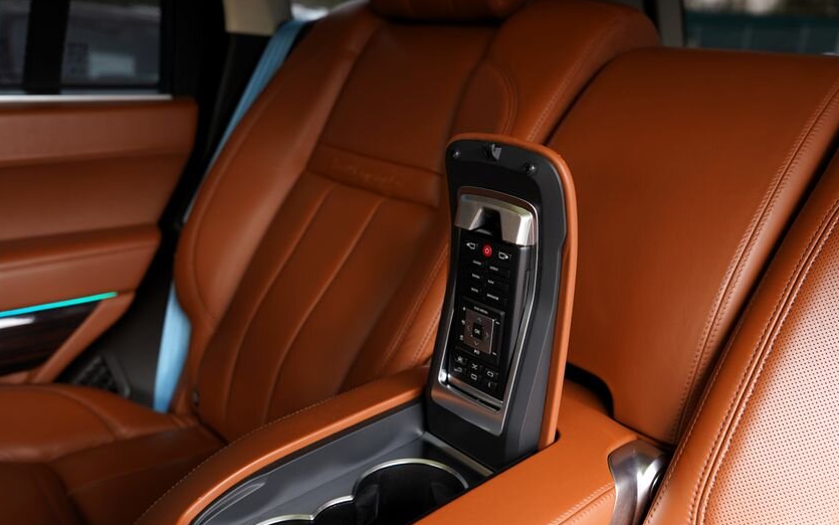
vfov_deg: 41.6
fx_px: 686
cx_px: 397
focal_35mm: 30
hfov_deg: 62.9
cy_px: 324
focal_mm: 24
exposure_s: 1/60
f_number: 4
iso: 100
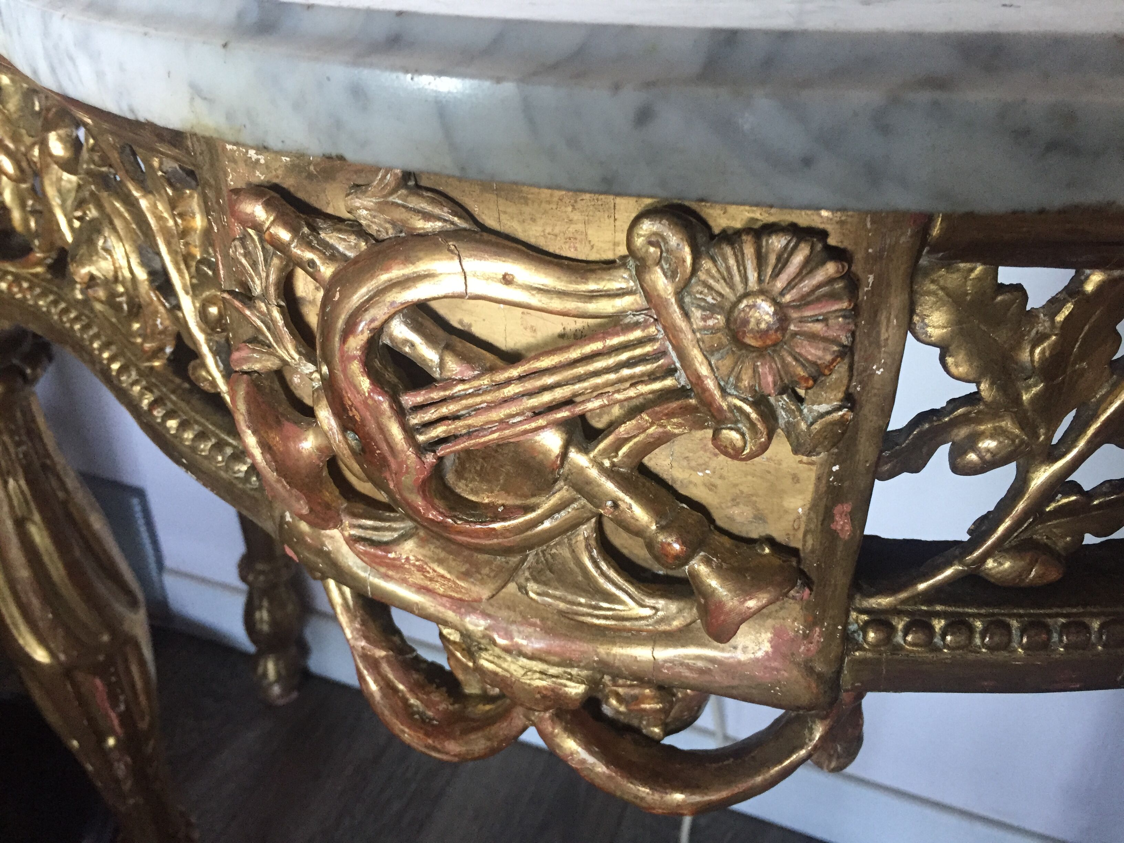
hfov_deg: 61.7
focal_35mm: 29
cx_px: 562
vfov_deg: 48.2
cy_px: 422
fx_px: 942
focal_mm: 4.15
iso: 200
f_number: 2.2
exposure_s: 1/33
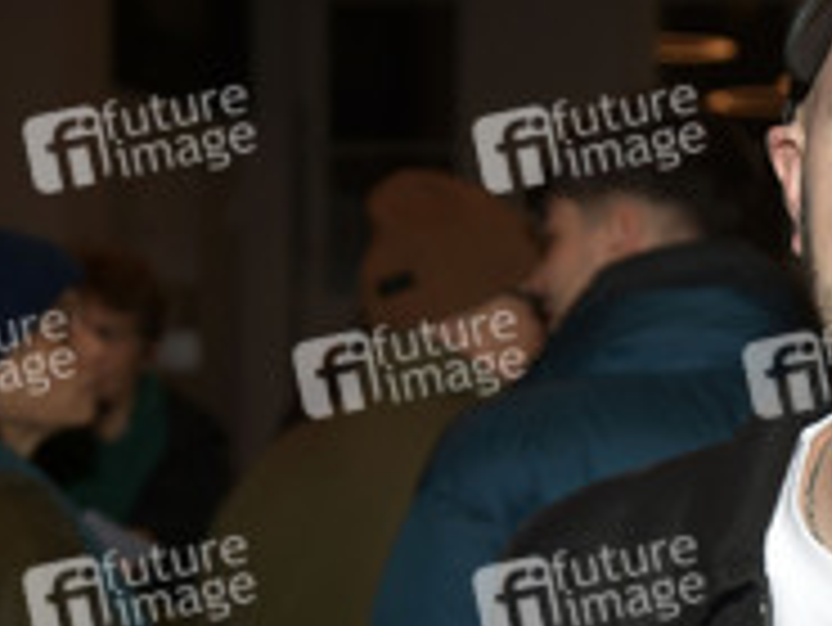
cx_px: 920
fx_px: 2934
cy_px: 477
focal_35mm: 122
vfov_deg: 12.1
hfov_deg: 15.7
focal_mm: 52
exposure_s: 1/200
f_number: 5.6
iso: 640
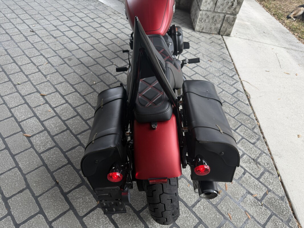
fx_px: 211
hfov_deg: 71.6
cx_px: 152
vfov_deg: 56.8
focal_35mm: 24
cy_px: 114
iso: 64
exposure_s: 1/285
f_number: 1.78
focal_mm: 6.76
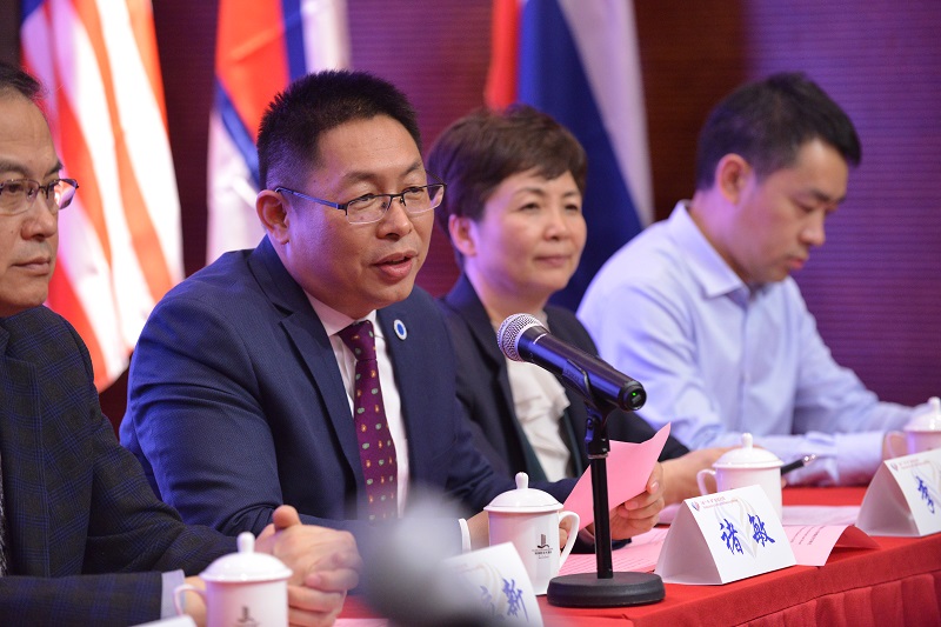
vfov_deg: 9.8
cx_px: 470
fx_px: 3658
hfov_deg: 14.7
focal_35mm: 140
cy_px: 314
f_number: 4
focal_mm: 140
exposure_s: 1/200
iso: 5000
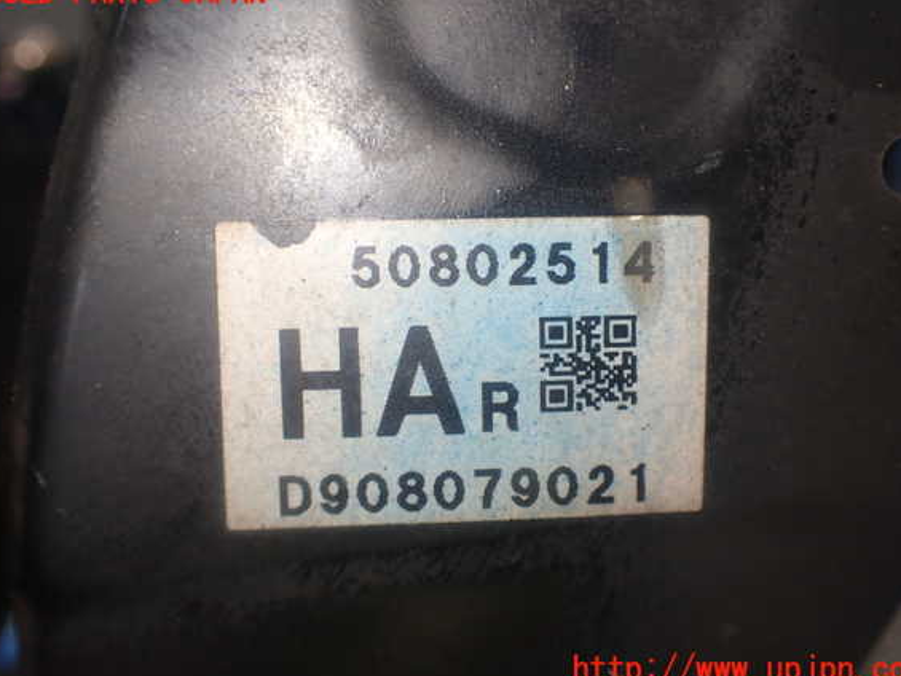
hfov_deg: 53.9
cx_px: 454
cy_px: 332
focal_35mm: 34
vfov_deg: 41.8
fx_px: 885
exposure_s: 1/60
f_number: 2.4
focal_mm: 5.79
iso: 200
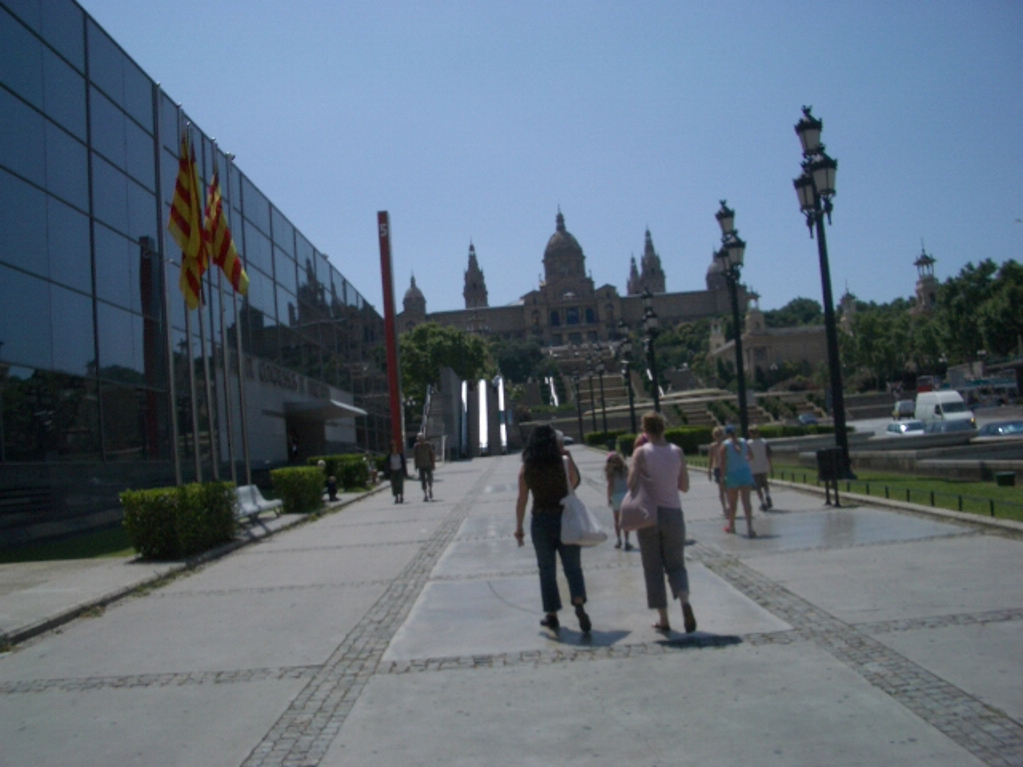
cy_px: 384
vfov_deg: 40.7
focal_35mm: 35
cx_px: 512
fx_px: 1034
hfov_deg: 52.6
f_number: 4.3
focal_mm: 5.8
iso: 50
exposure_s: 1/1600
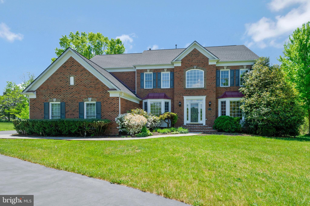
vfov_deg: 61.9
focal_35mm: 20
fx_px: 172
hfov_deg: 84.0
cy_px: 103
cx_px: 155
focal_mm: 20
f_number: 8
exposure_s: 1/640
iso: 400
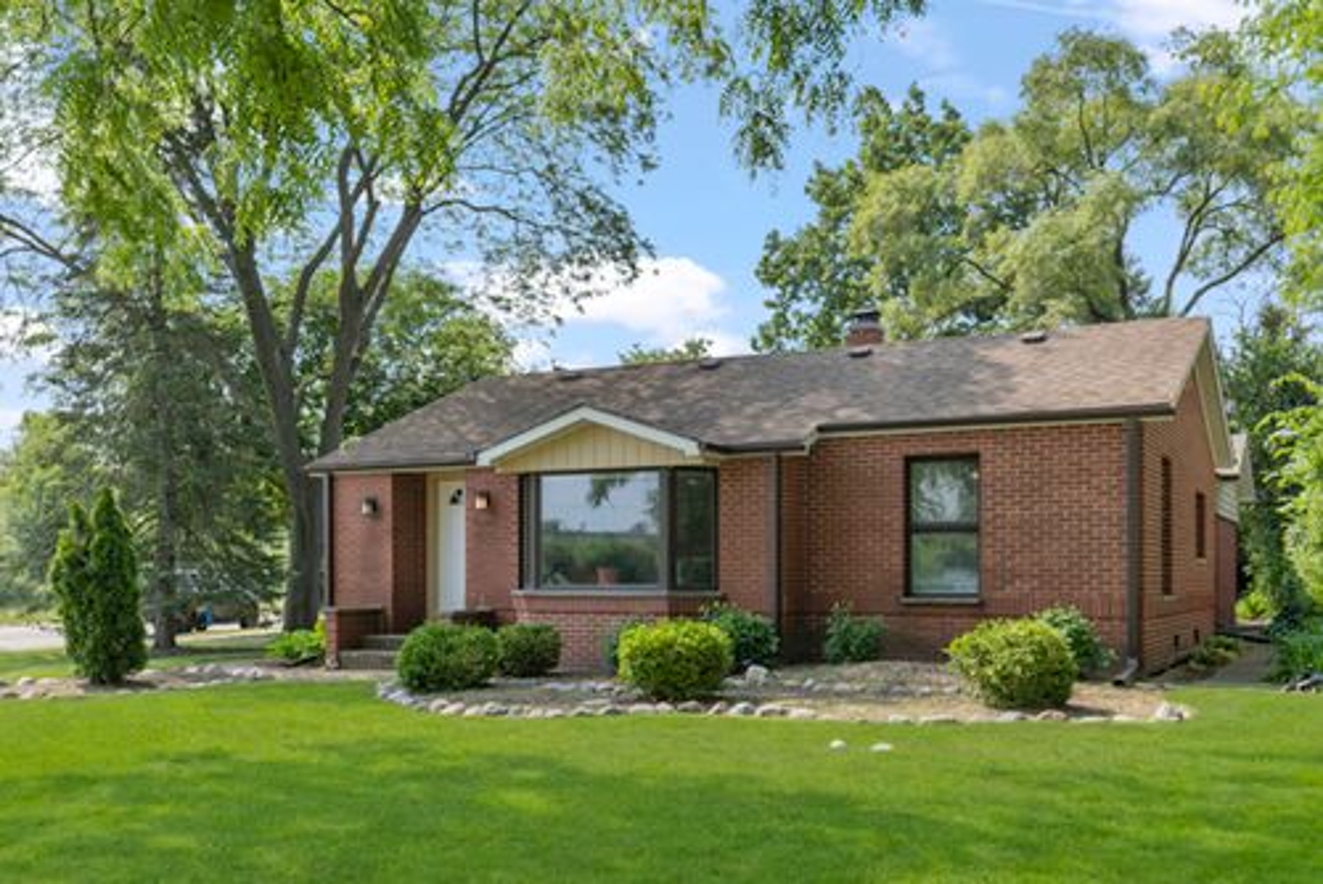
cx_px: 662
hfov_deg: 53.1
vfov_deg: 36.9
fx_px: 1324
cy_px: 442
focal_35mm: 36
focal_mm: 24
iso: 200
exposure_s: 1/250
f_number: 8
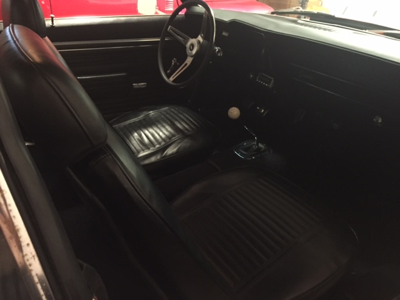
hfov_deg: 61.7
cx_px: 200
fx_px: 335
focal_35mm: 29
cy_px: 150
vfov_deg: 48.2
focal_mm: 4.15
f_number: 2.2
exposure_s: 1/15
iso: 500
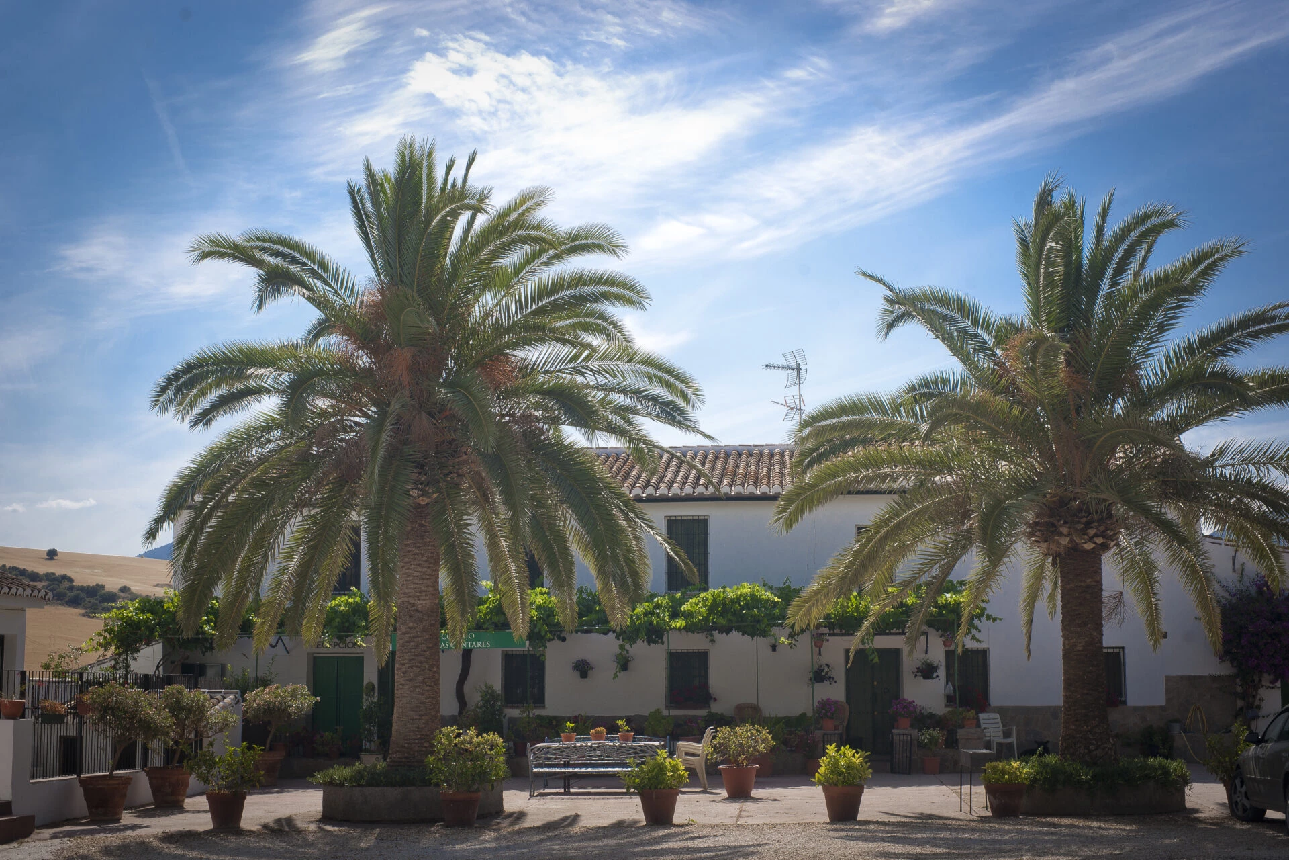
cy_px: 430
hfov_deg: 39.6
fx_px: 1790
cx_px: 644
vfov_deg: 27.0
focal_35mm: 50
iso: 200
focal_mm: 50
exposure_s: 1/320
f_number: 11
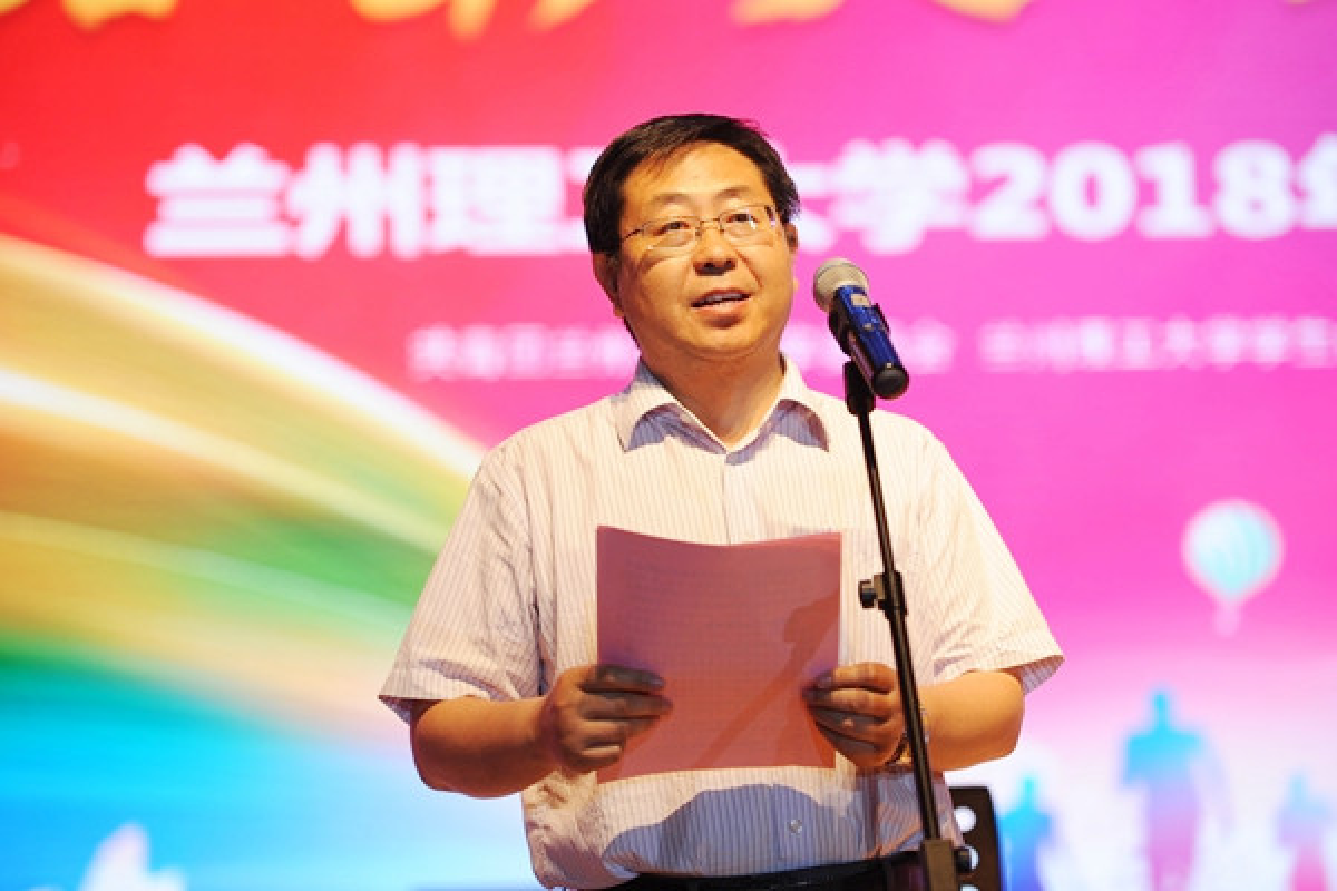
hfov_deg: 19.5
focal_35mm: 105
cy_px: 446
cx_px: 668
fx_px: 3899
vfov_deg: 13.0
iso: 200
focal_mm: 105
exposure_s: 1/160
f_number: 2.8
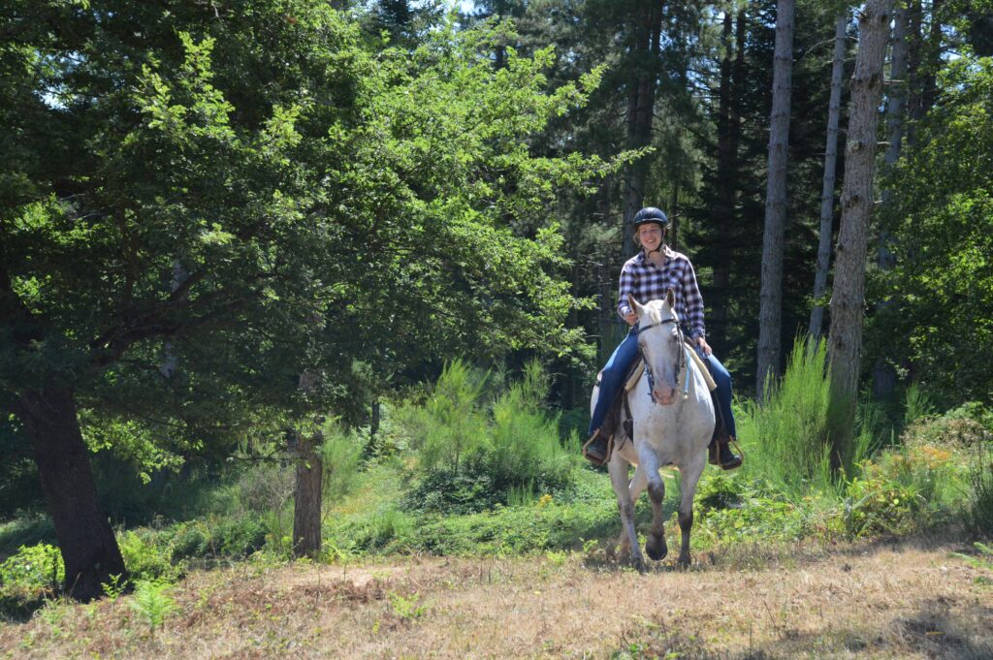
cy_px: 330
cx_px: 496
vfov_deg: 20.6
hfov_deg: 30.5
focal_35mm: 66
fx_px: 1819
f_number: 6.3
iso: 1600
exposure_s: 1/640
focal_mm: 44
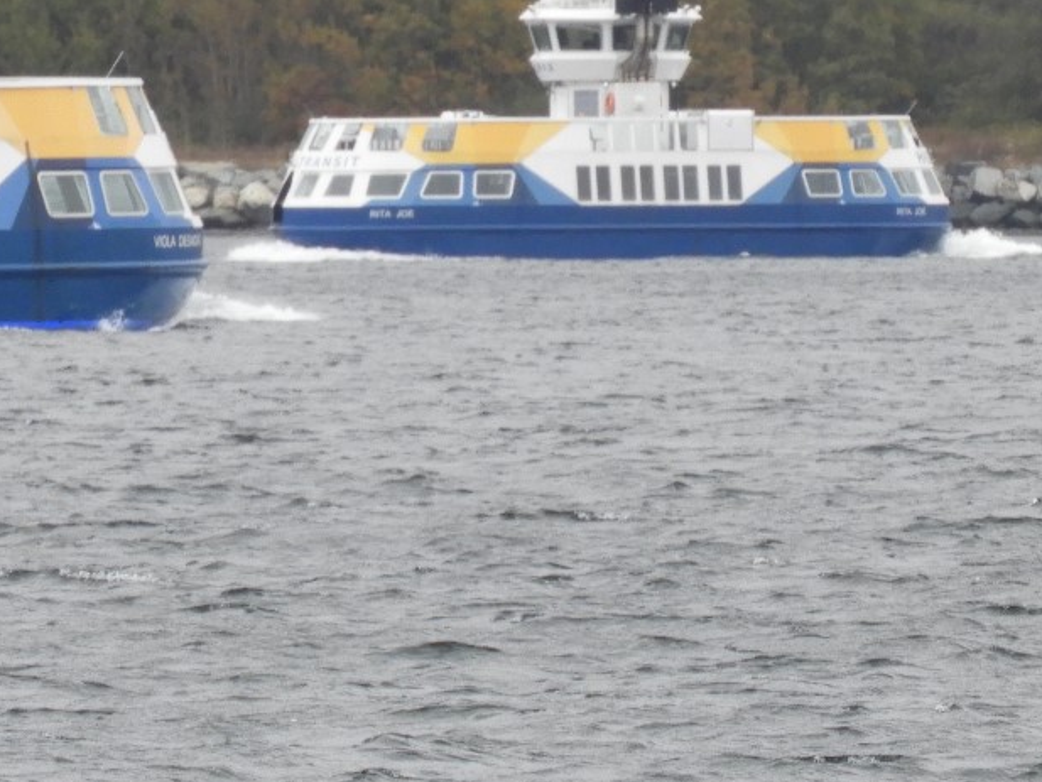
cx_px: 424
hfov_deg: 1.7
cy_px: 98
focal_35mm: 1167
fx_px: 35136
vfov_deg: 1.3
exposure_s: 1/250
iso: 280
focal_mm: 89.6
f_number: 5.6
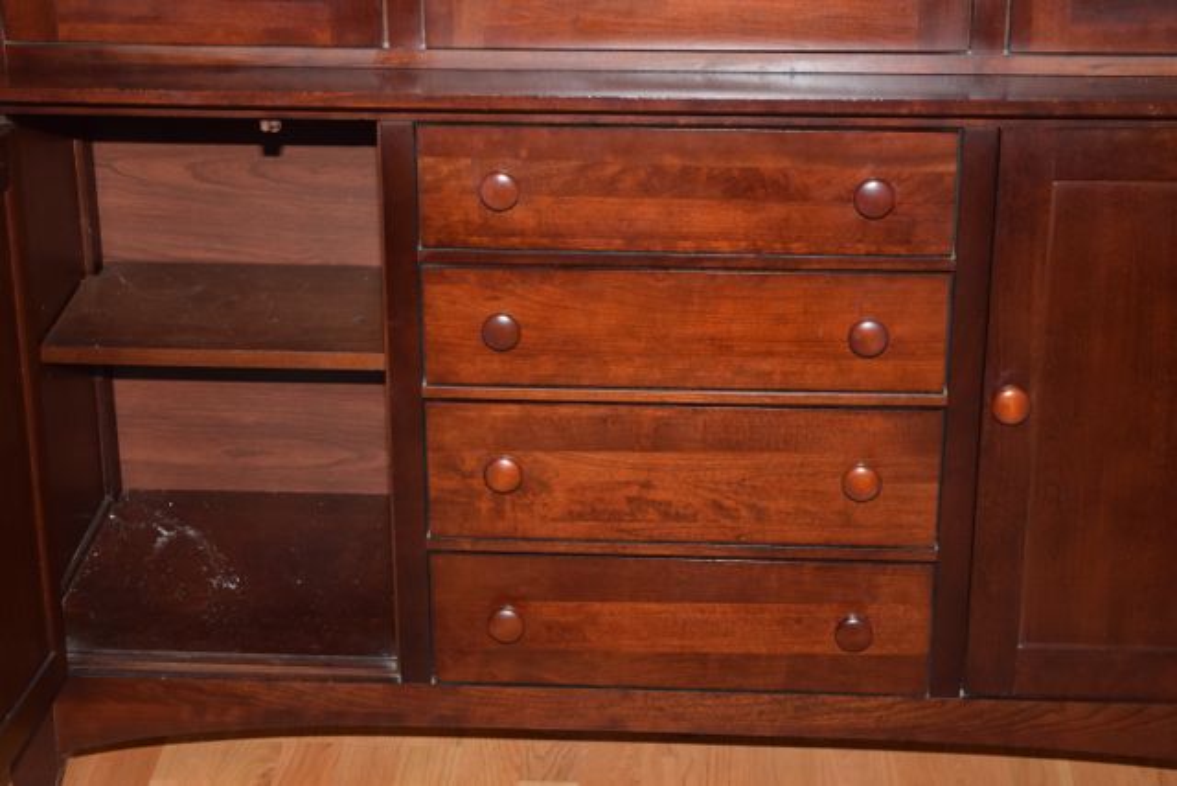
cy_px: 393
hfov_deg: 26.0
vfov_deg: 17.5
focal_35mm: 78
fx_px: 2551
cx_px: 588
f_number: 5.6
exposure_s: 1/125
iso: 800
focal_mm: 52
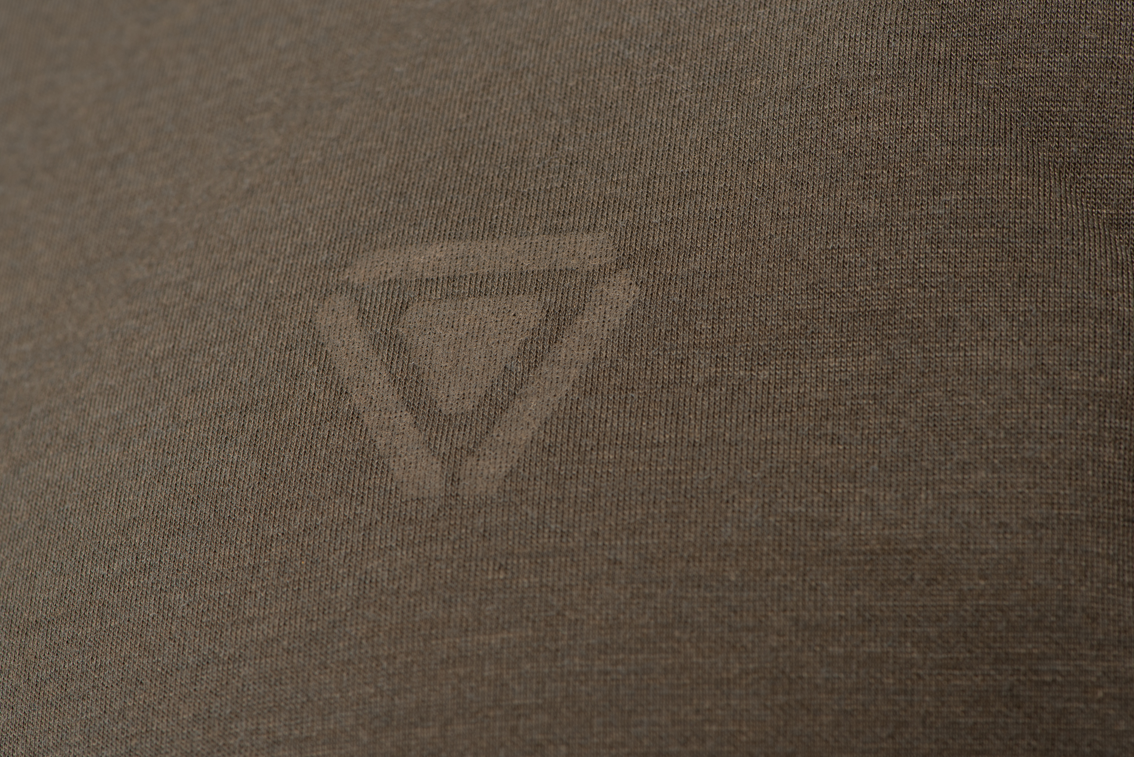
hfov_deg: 19.4
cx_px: 567
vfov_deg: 13.1
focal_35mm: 105
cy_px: 378
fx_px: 3309
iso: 100
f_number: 16
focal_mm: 105
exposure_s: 1/160
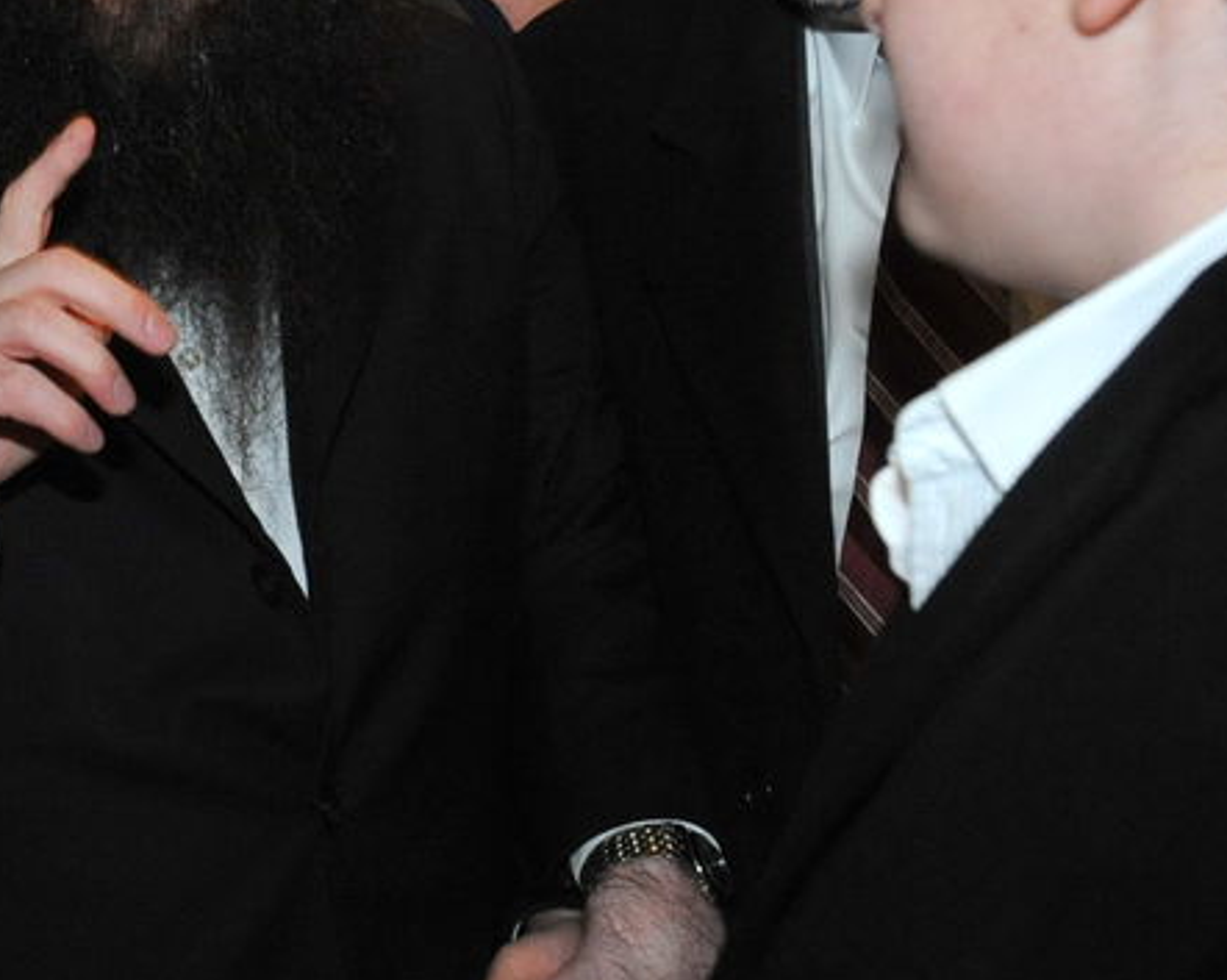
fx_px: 3883
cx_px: 14
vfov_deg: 14.3
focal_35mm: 107
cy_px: 130
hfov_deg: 17.6
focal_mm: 36
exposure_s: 1/80
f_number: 5.6
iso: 3200
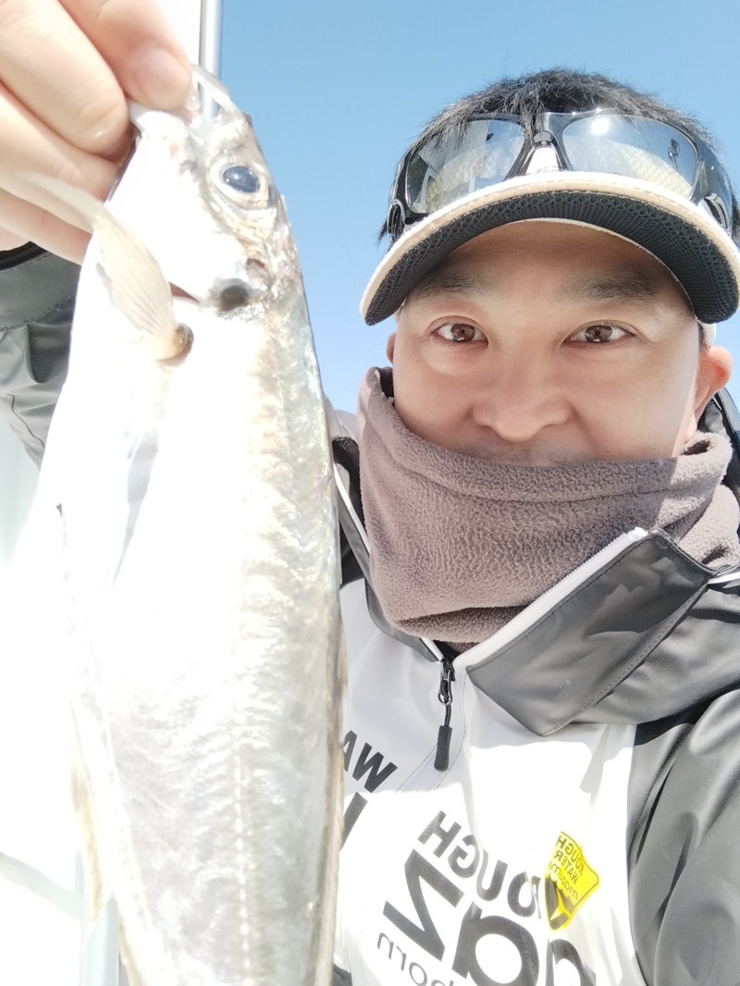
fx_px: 570
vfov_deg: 81.7
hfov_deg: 66.0
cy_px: 493
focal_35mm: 20
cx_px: 370
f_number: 2.45
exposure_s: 1/1226
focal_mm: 3.49
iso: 50
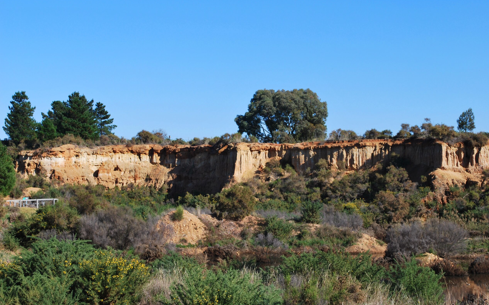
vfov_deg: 21.0
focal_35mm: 62
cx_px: 244
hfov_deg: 33.0
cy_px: 142
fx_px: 826
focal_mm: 40
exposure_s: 1/250
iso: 100
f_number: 8
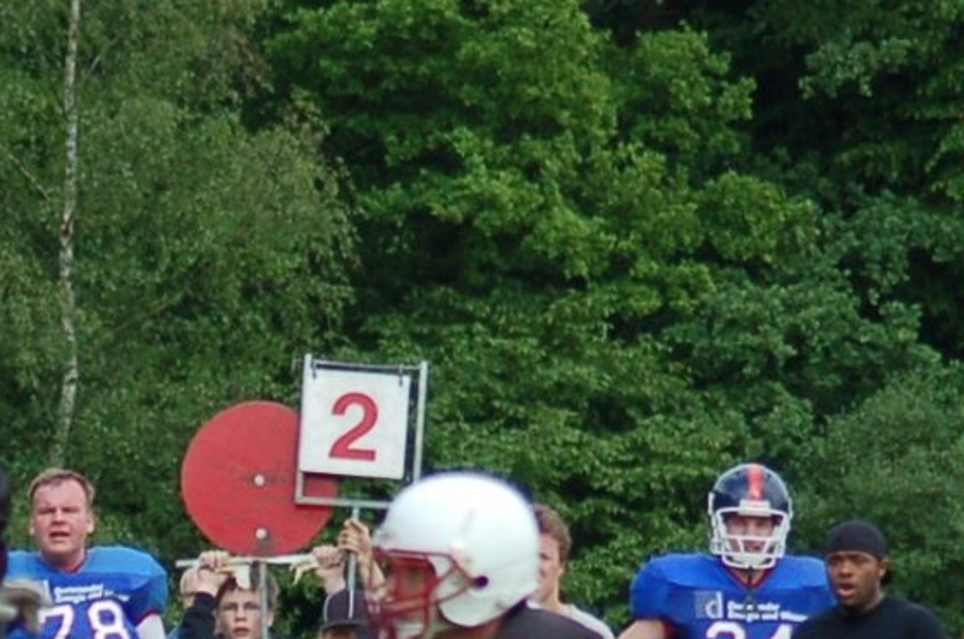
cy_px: 934
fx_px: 17295
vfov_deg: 2.1
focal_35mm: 647
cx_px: -10
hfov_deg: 3.2
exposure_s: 1/1000
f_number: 4.2
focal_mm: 110
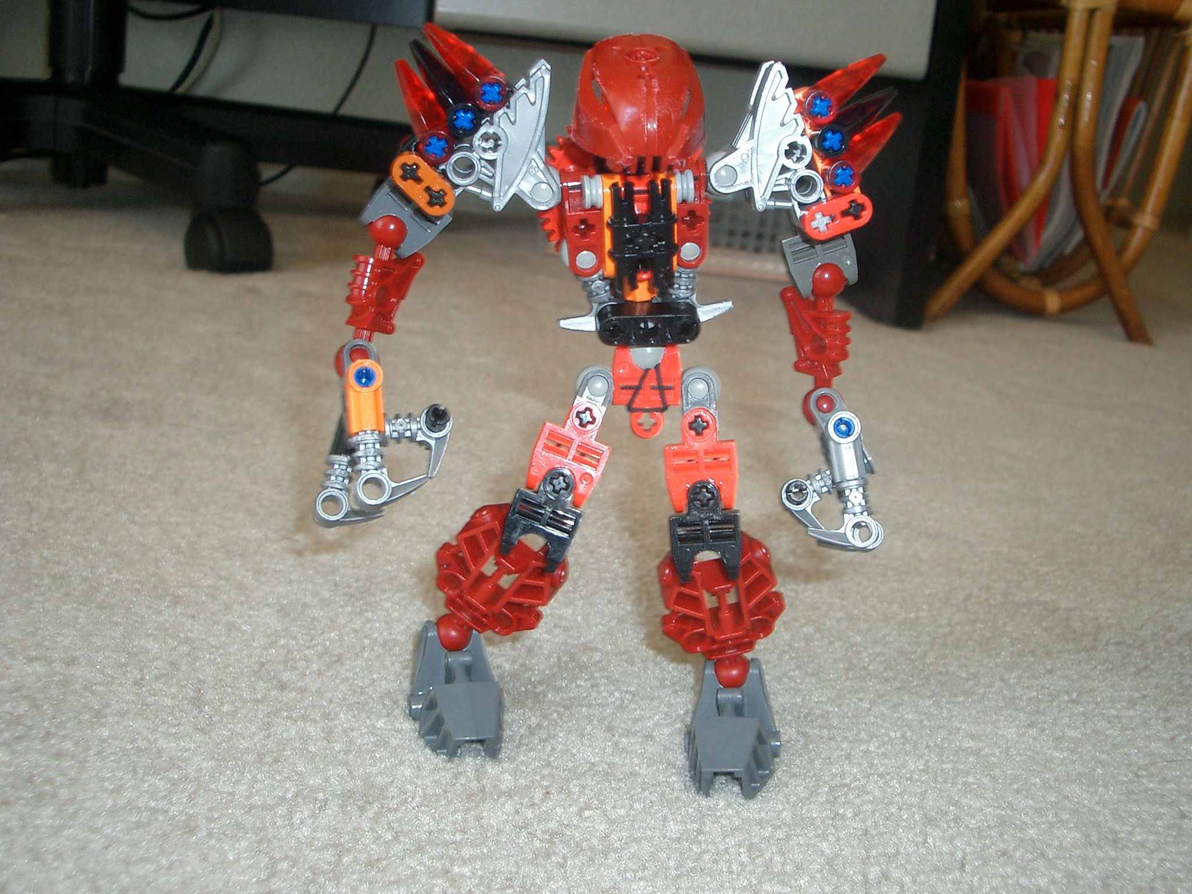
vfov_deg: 35.1
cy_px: 447
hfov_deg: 45.8
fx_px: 1412
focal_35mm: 41
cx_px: 596
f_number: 2.8
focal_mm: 6.8
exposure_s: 1/40
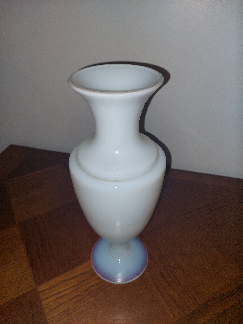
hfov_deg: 56.8
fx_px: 225
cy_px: 162
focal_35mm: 24
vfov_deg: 71.6
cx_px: 122
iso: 64
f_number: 1.8
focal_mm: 5.23
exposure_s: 1/100
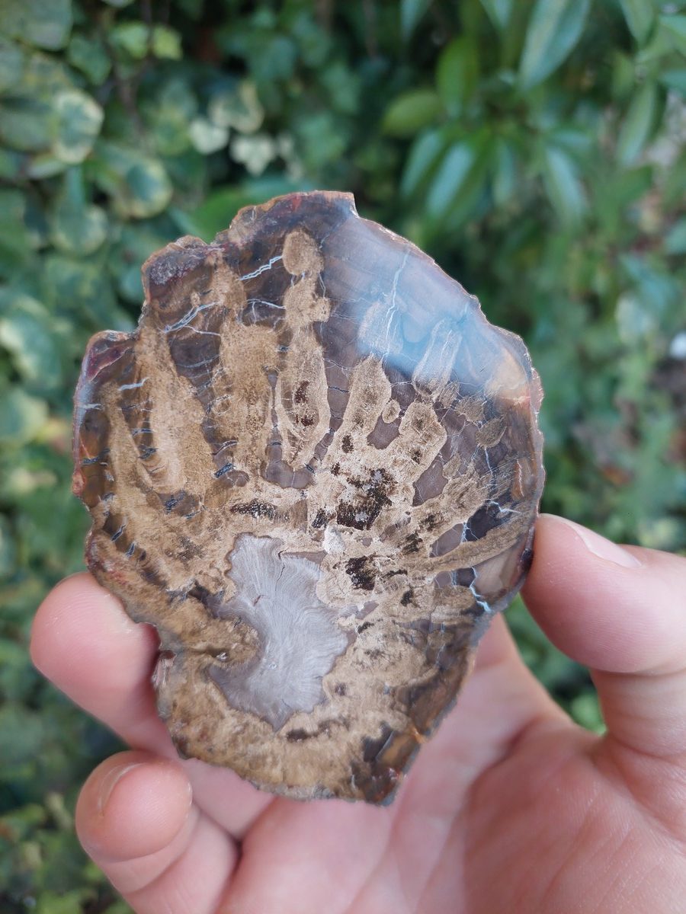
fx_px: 634
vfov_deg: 71.6
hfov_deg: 56.8
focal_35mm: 24
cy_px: 457
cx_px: 343
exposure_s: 1/100
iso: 80
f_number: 1.8
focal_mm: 5.23
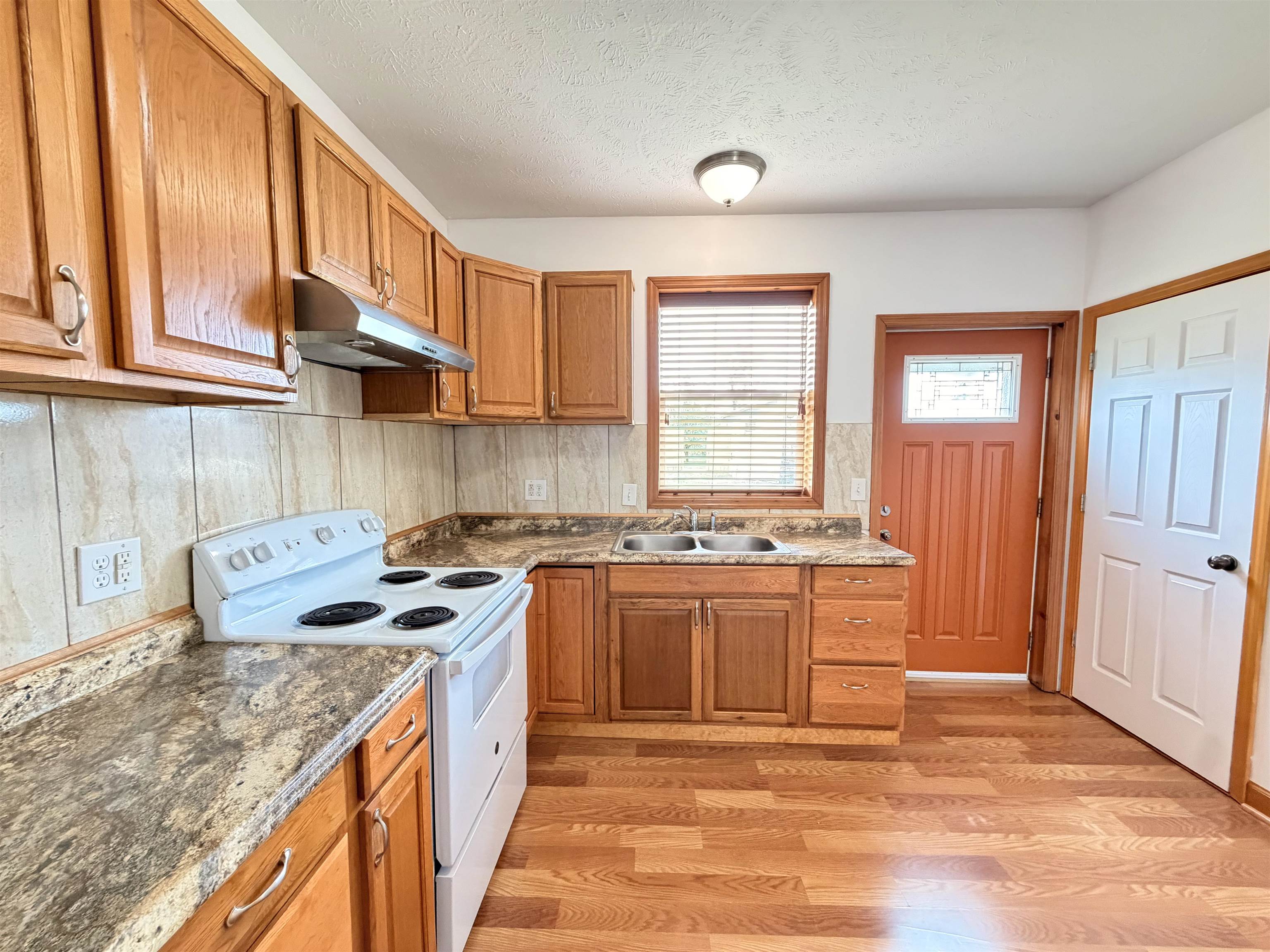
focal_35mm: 14
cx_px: 635
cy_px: 476
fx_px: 514
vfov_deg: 85.7
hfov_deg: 102.1
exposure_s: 1/60
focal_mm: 2.22
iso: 640
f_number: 2.2
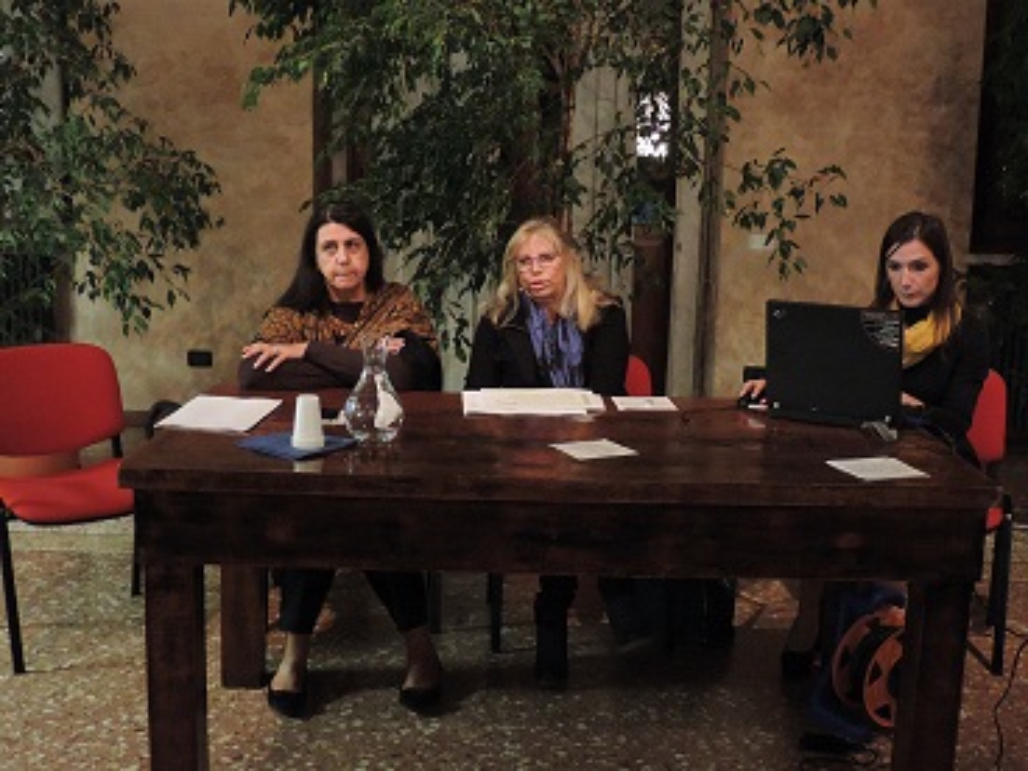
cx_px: 514
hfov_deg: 43.9
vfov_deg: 33.6
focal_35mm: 43
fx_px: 1277
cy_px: 386
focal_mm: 7.6
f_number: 3.4
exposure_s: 1/30
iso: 1600
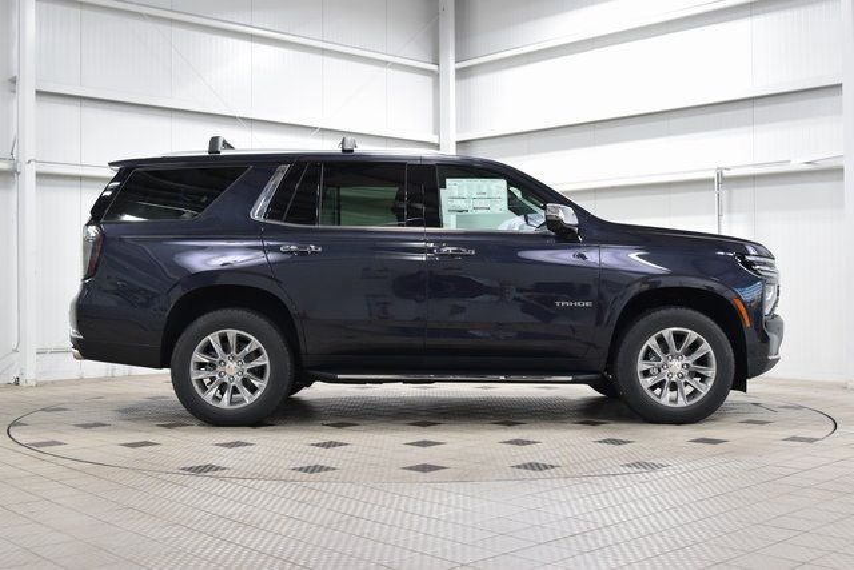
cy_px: 285
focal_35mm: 44
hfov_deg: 45.0
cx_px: 427
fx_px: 1032
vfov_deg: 30.9
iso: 1600
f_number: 4.5
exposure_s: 1/60
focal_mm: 29
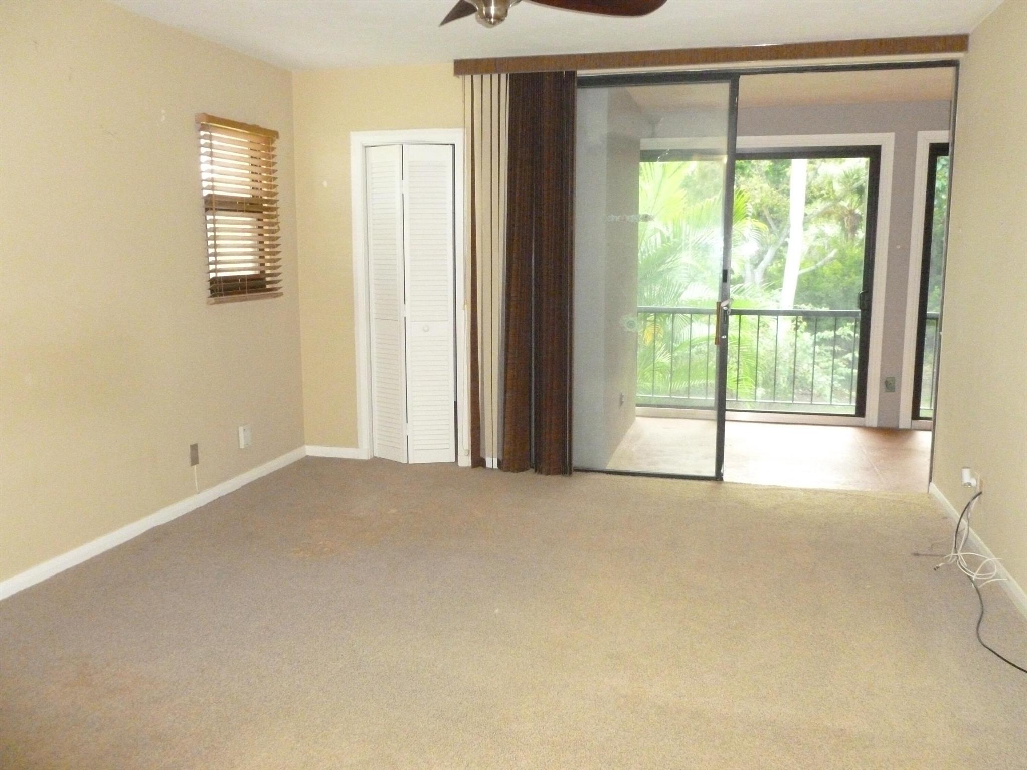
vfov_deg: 49.7
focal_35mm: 28
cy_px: 385
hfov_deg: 63.4
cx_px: 514
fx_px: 831
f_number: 3.3
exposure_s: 1/60
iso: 1000
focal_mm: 5
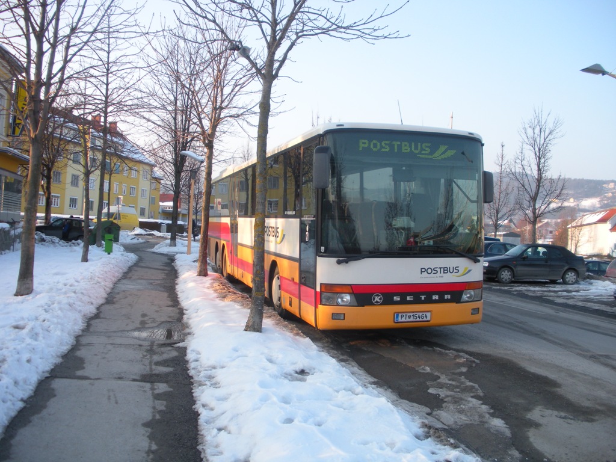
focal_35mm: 36
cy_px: 231
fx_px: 641
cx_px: 308
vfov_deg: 39.7
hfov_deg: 51.4
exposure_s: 1/132
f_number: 3.5
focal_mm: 6.3
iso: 64
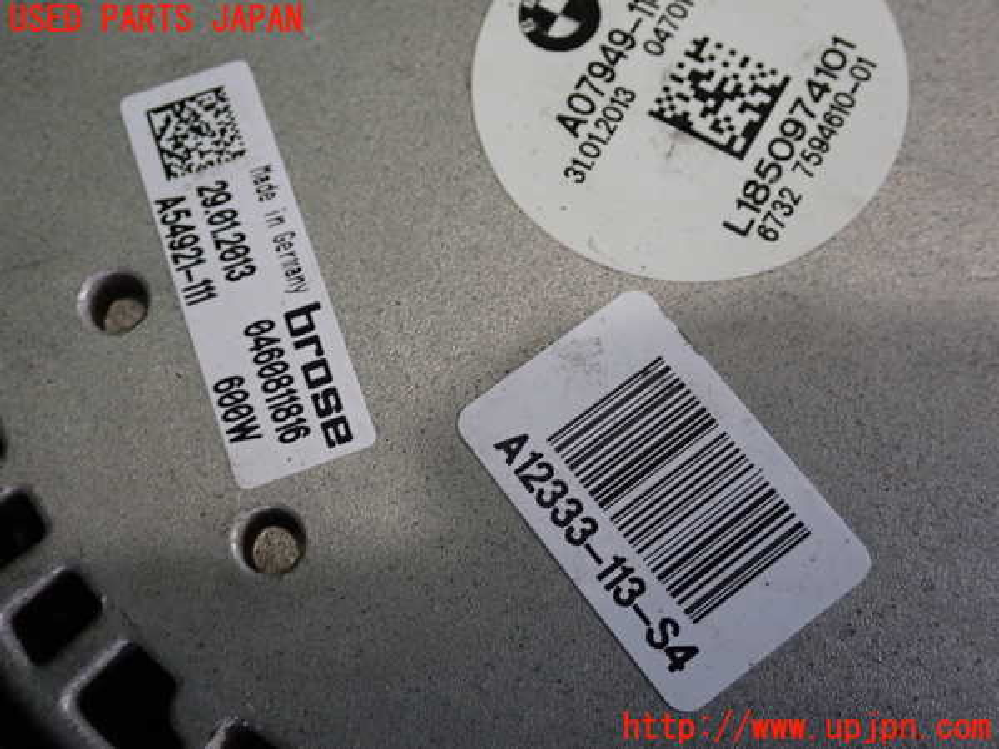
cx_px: 500
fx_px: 1356
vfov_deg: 30.9
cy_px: 374
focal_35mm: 47
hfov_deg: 40.4
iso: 400
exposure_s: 1/50
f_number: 3.1
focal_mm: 8.4
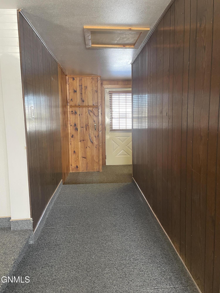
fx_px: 220
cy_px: 146
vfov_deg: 67.3
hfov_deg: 53.1
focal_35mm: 26
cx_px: 110
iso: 100
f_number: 1.6
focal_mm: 4.2
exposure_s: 1/60
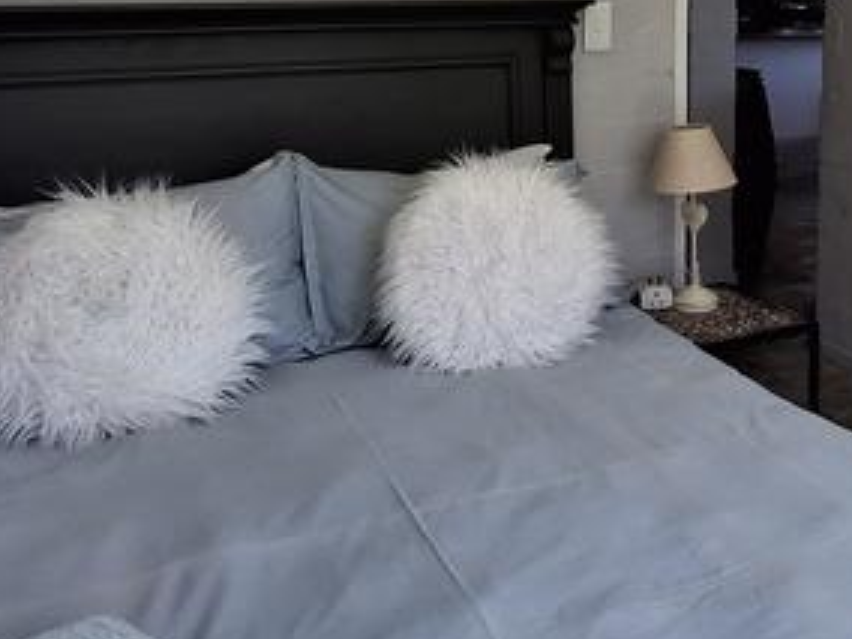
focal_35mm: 45
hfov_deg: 40.1
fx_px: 1108
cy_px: 213
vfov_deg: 31.9
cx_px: 702
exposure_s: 1/180
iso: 40
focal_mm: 1.64
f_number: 2.2
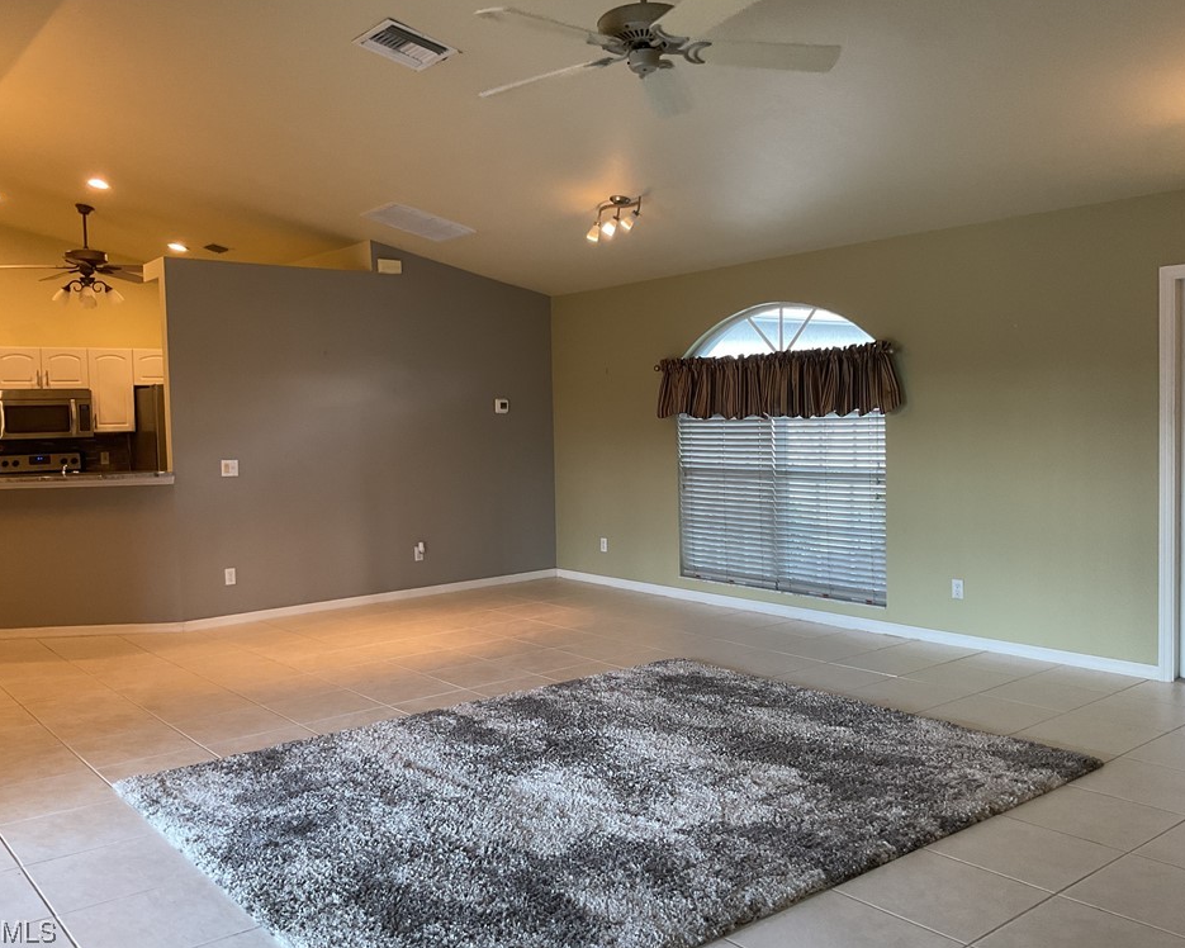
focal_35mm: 31
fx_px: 1087
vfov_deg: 47.1
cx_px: 583
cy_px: 473
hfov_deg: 57.2
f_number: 1.8
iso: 100
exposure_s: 1/60
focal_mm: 3
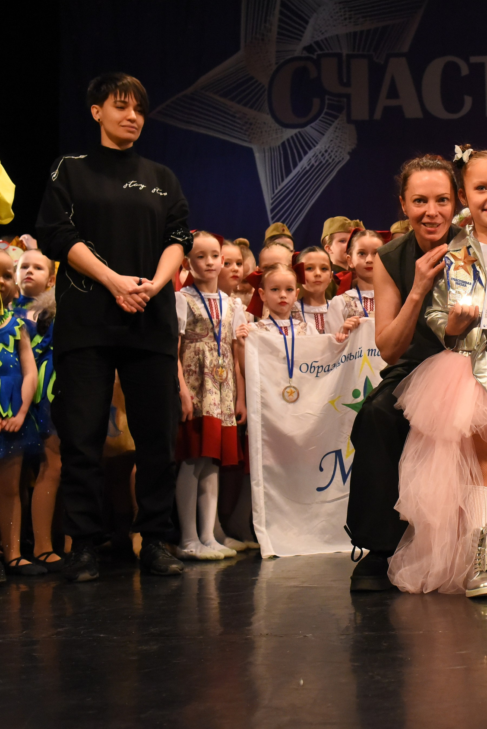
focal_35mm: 53
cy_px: 366
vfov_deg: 37.5
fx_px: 1075
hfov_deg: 24.2
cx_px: 506
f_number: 6.3
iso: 5000
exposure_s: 1/320
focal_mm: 35
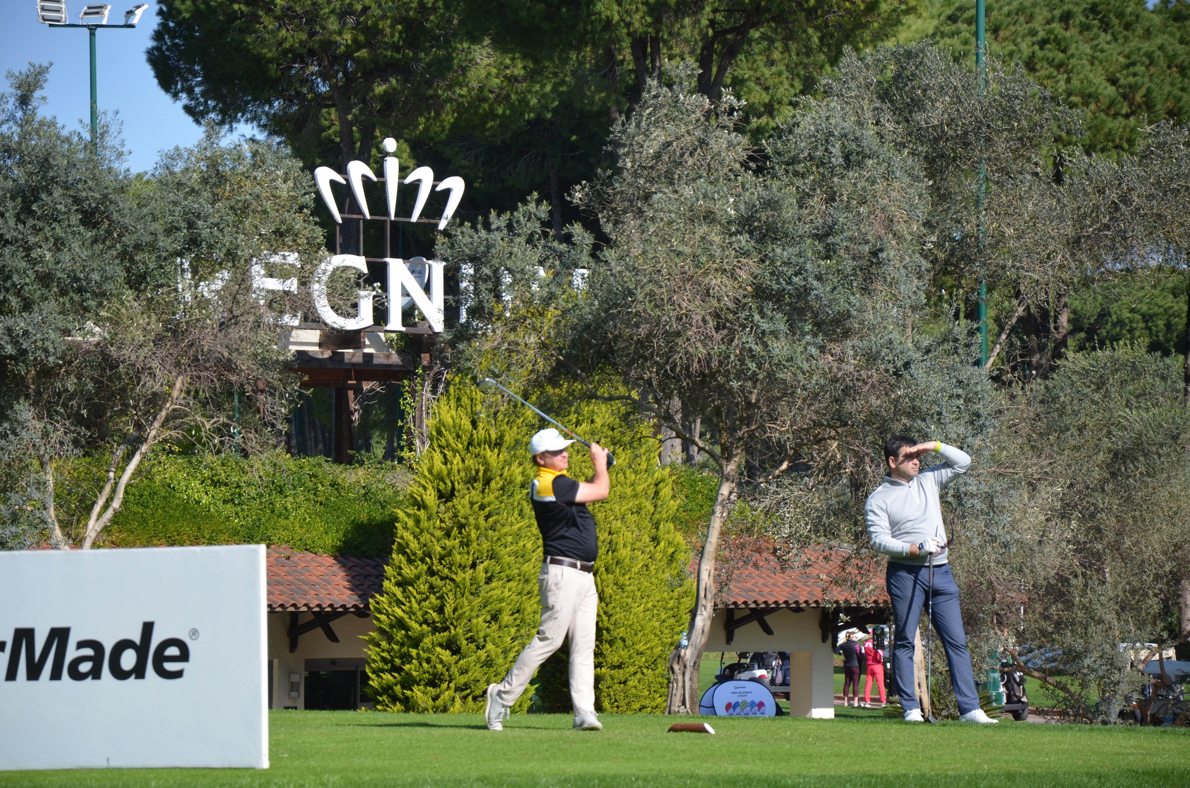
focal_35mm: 158
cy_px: 394
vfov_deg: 8.7
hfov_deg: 13.1
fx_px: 5195
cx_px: 595
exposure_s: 1/500
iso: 160
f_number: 5.6
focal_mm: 105
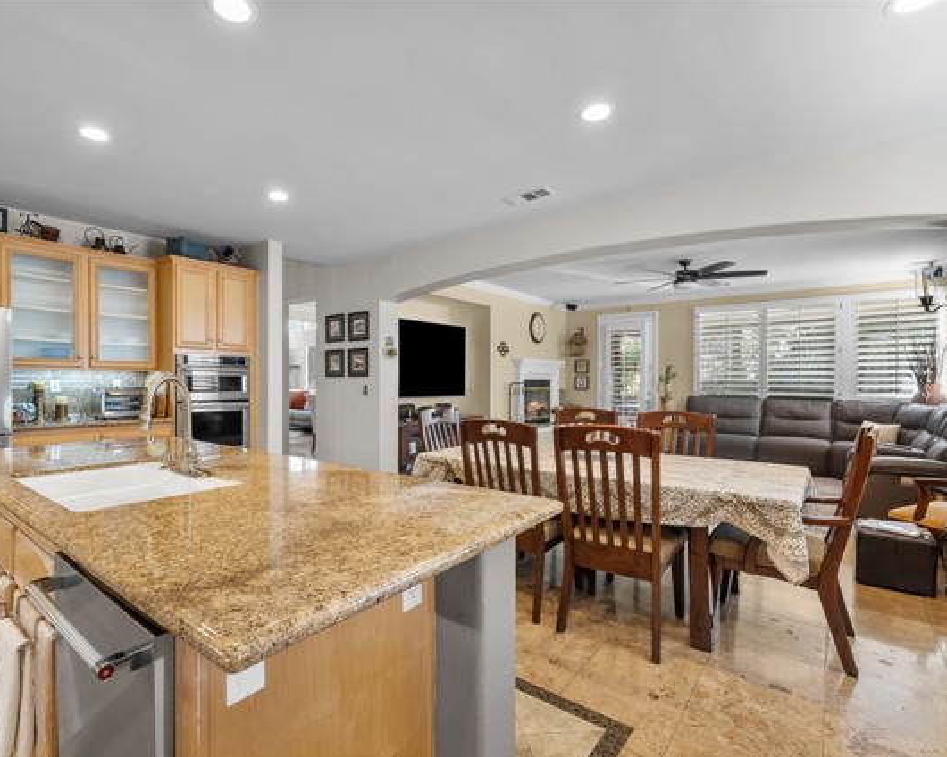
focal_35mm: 17
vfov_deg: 77.0
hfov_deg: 89.0
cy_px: 379
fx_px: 476
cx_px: 404
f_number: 9
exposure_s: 1.6
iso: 100
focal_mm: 15
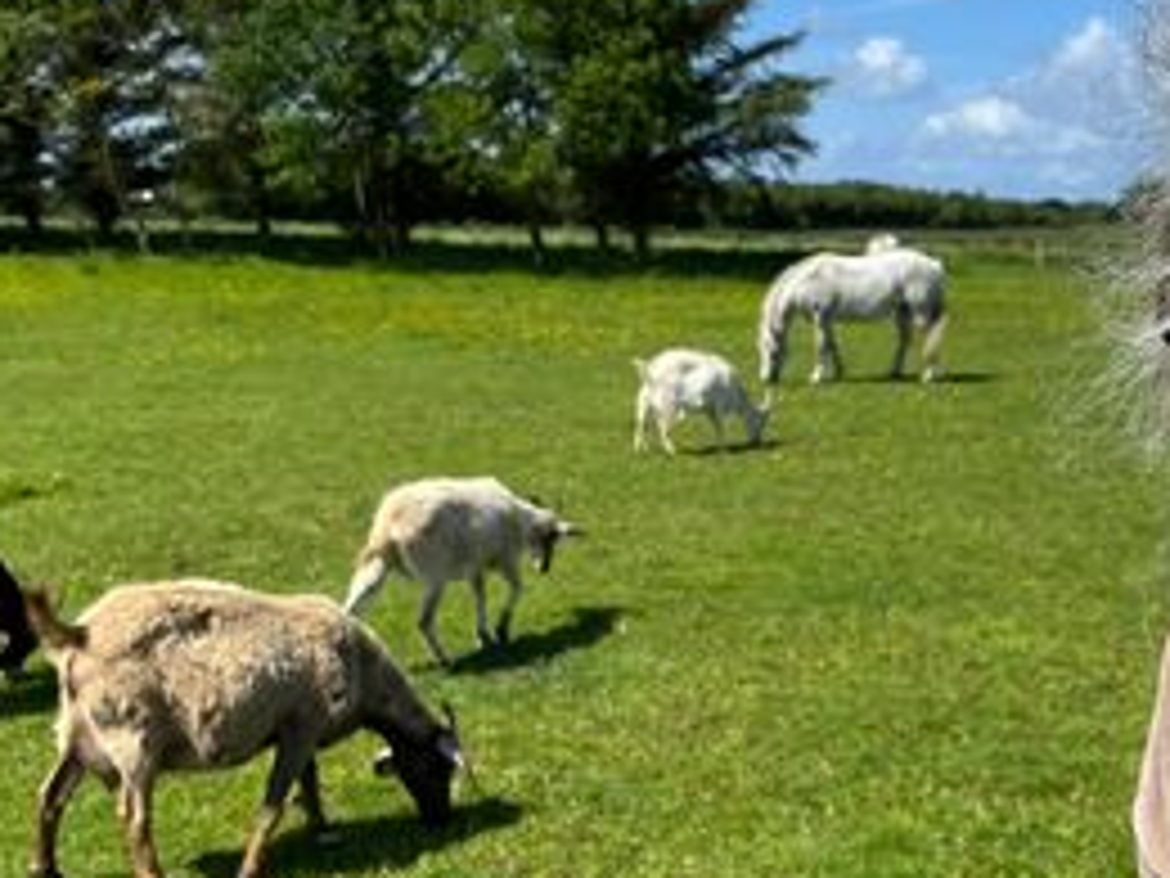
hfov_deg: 39.3
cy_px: 455
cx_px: 747
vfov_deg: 30.3
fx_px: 1622
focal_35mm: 48
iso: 50
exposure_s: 1/3413
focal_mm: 5.1
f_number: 1.6
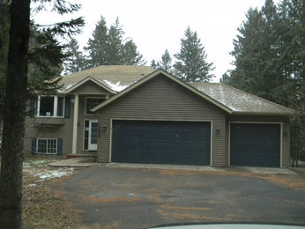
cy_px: 114
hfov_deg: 51.3
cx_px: 152
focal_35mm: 36
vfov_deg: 39.7
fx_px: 317
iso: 400
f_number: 3.7
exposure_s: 1/31.2
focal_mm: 6.4
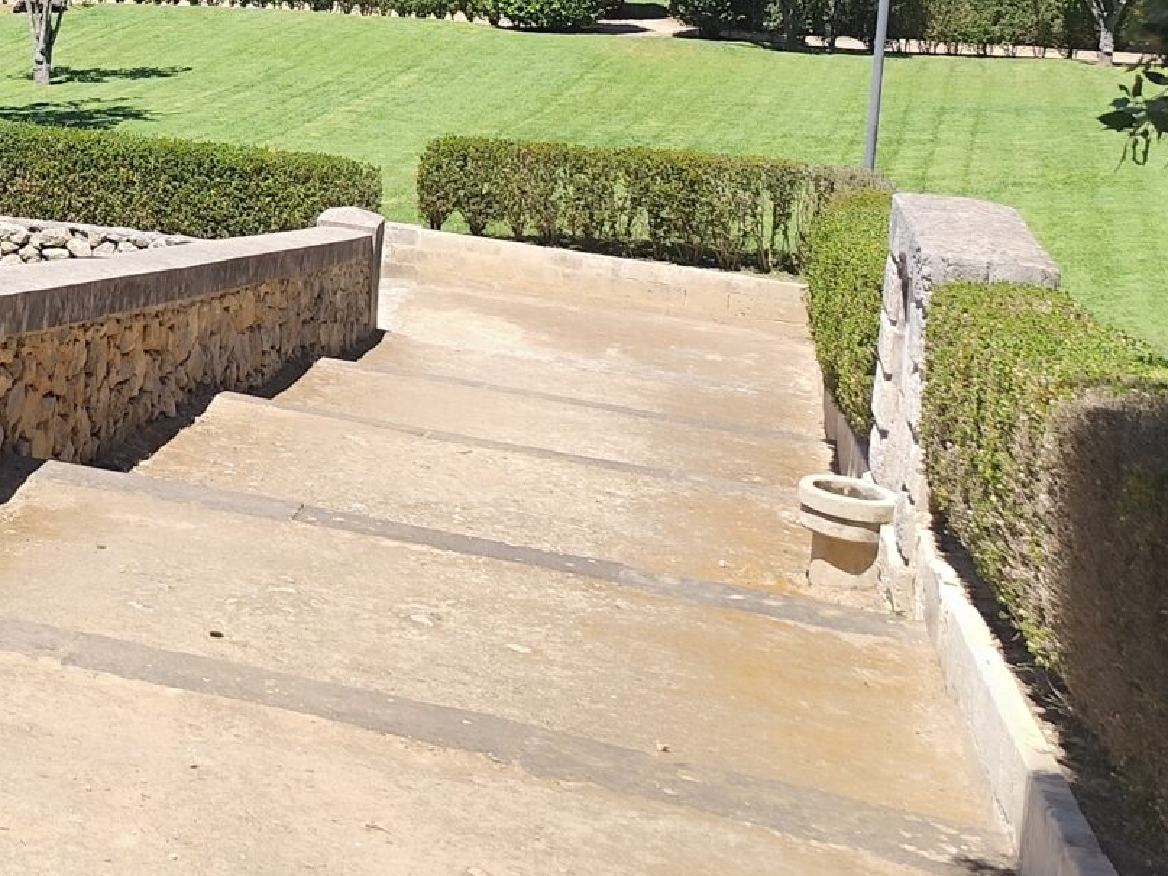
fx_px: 2463
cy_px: -216
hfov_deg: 23.6
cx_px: -343
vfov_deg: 18.9
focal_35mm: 73
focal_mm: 6.14
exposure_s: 1/612
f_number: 1.65
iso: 50
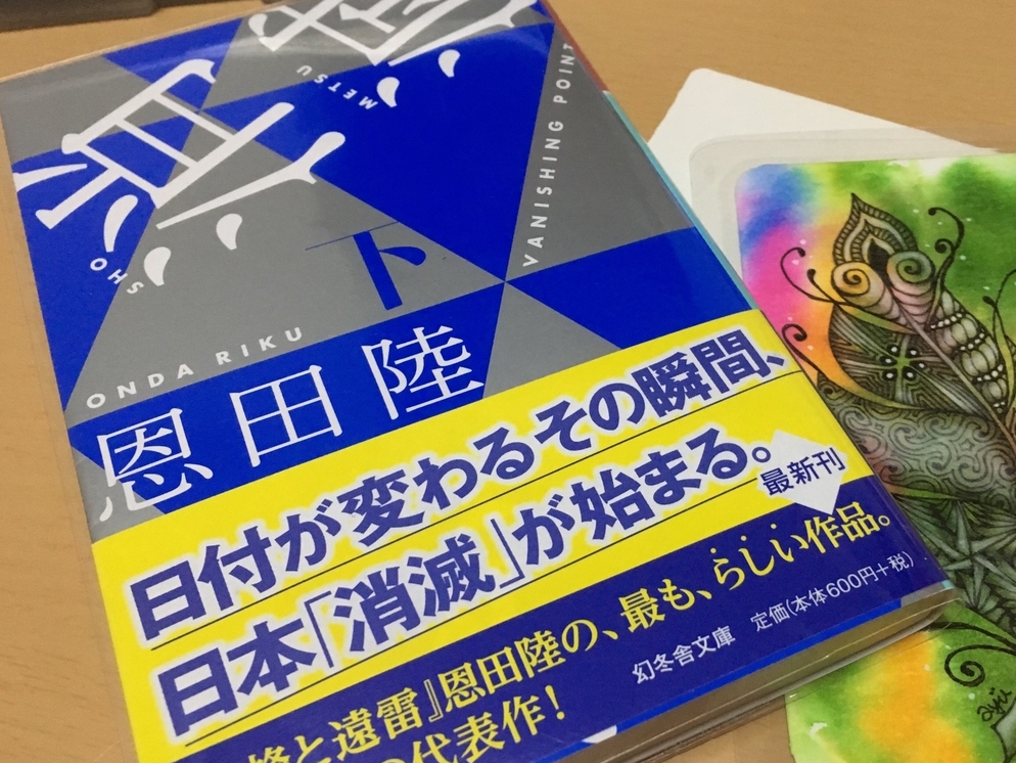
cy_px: 408
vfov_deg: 40.7
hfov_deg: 52.3
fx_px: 1028
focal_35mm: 35
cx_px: 604
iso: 200
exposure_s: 1/20
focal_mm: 4.15
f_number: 2.2
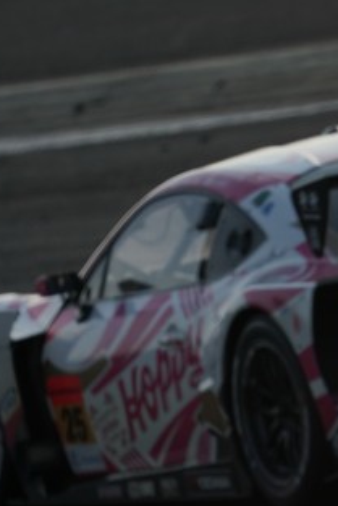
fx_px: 19384
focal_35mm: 1378
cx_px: 532
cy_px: 386
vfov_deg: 1.5
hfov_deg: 1.0
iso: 200
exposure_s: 1/1000
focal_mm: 600
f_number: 6.3
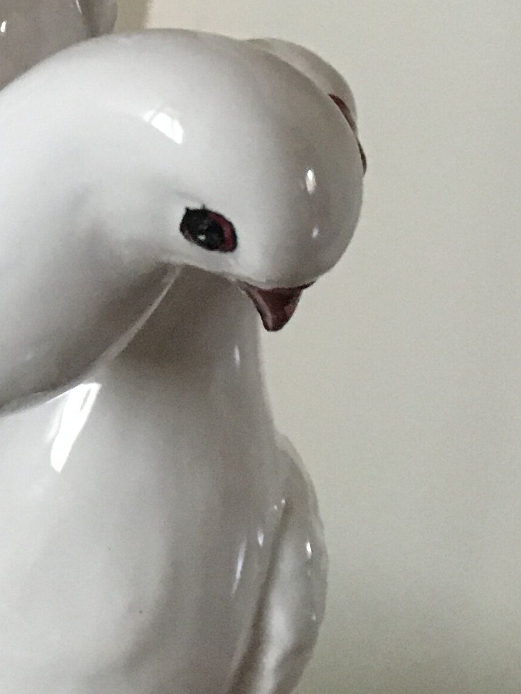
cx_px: -56
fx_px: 2006
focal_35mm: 100
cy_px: -27
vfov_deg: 19.0
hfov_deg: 14.4
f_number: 2.2
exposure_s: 1/25
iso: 200
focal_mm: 4.15
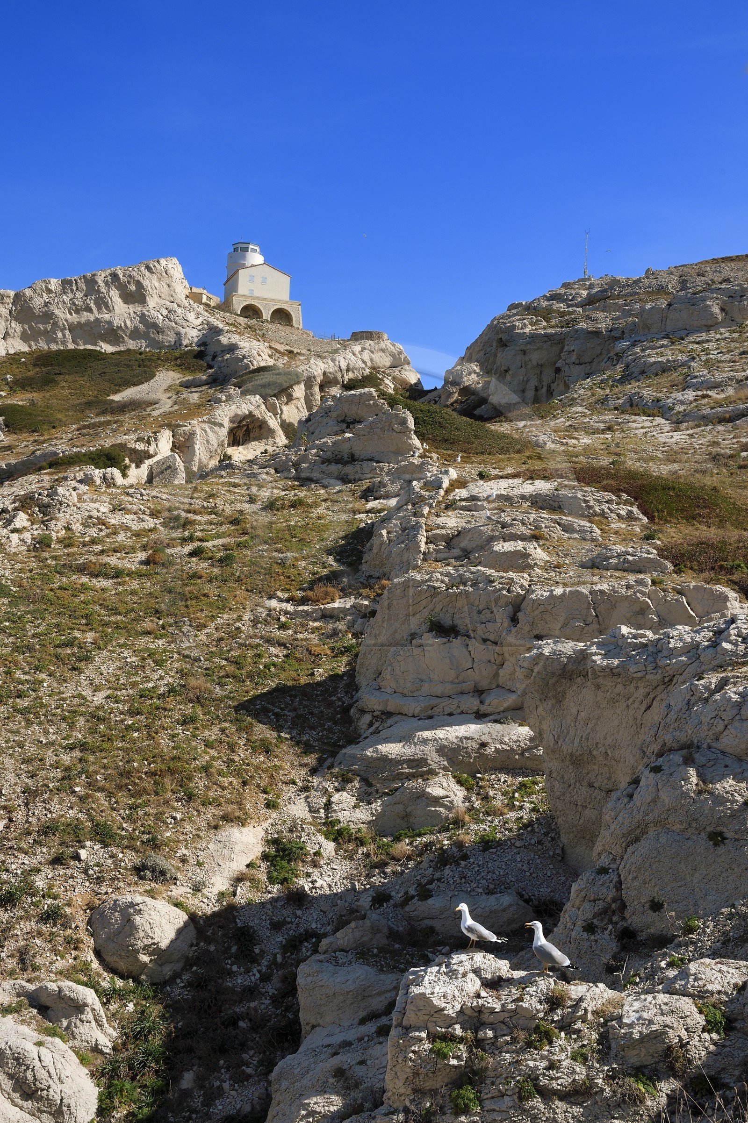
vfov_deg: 53.2
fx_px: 1123
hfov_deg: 36.8
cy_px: 562
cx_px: 374
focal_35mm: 36
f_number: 13
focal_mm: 36
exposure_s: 1/250
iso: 200
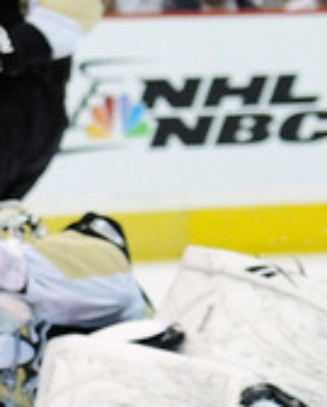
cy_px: 300
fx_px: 3463
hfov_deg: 5.3
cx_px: -249
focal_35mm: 287
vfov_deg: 6.7
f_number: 2.8
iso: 2500
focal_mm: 78
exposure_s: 1/800
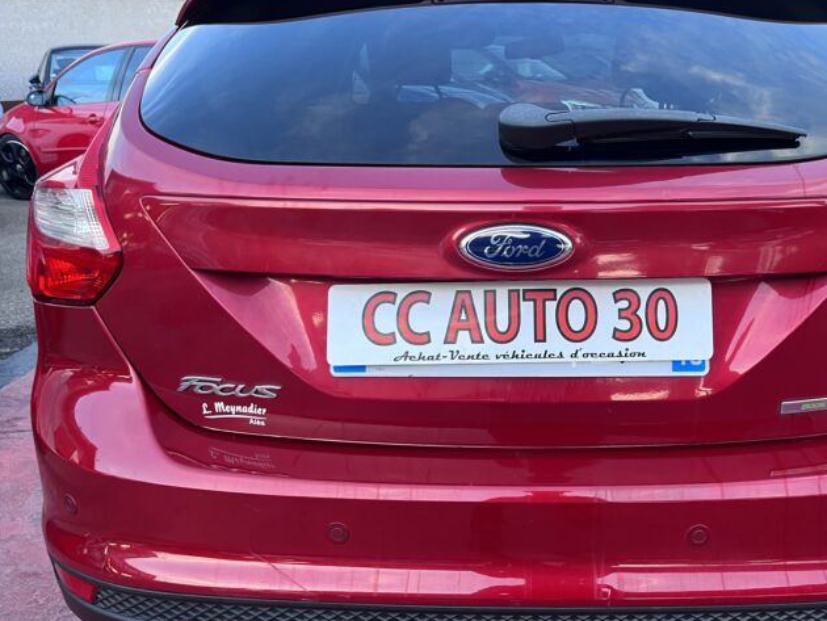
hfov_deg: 54.6
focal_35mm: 33
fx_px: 789
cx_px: 522
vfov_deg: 43.0
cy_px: 315
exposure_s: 1/67
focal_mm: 5.1
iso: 125
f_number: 1.6
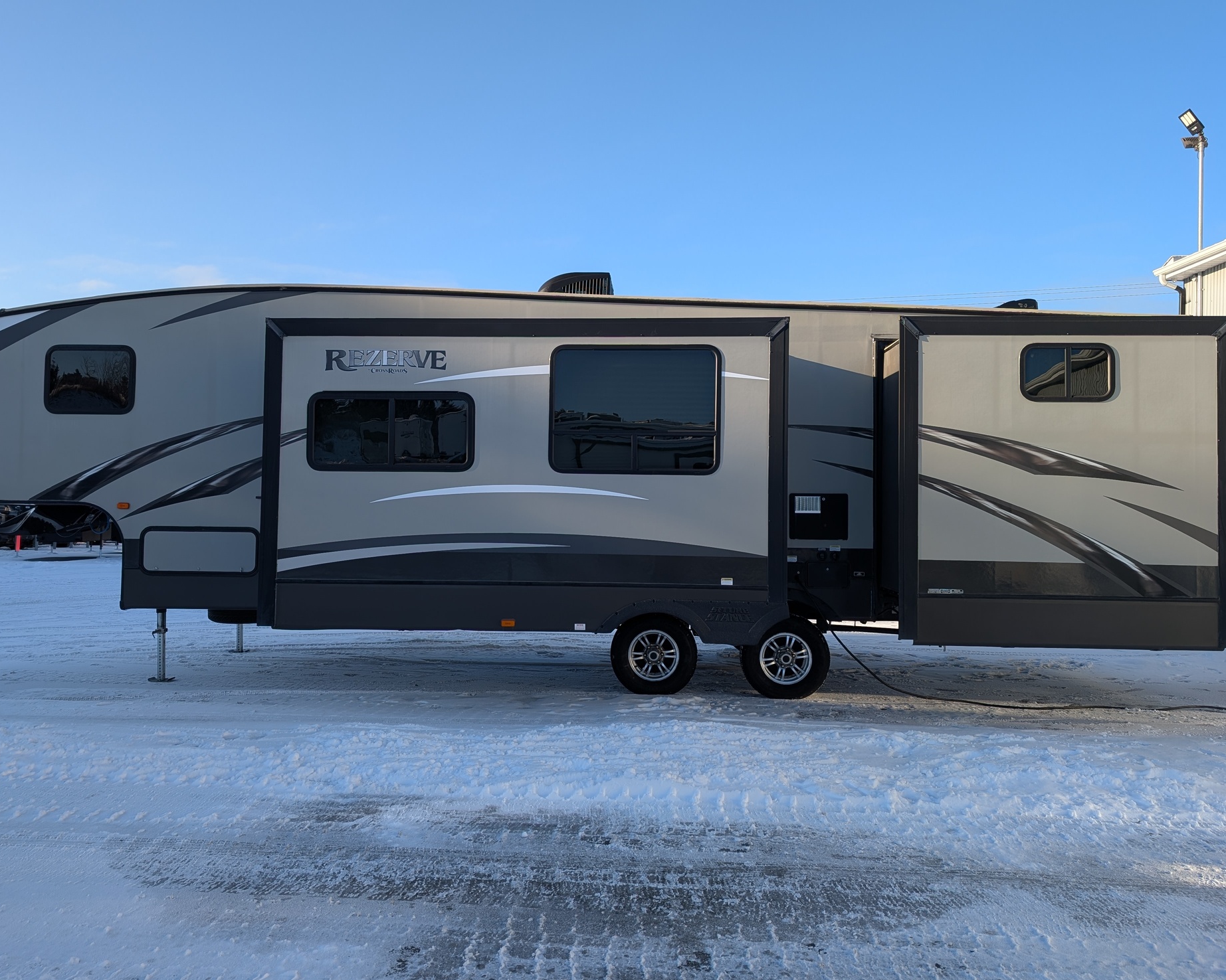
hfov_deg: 66.0
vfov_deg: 54.9
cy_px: 478
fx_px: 943
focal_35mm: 26
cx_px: 585
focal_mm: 6.9
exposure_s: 1/599
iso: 19
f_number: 1.68
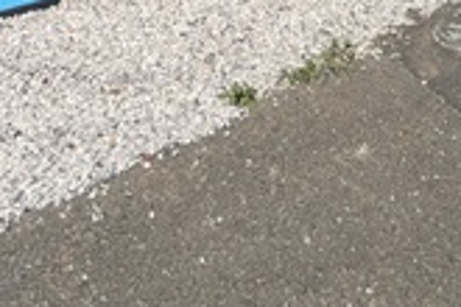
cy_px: -636
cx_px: 226
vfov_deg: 11.2
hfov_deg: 32.4
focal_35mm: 62
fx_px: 794
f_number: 2.2
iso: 47
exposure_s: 1/1923
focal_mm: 1.83
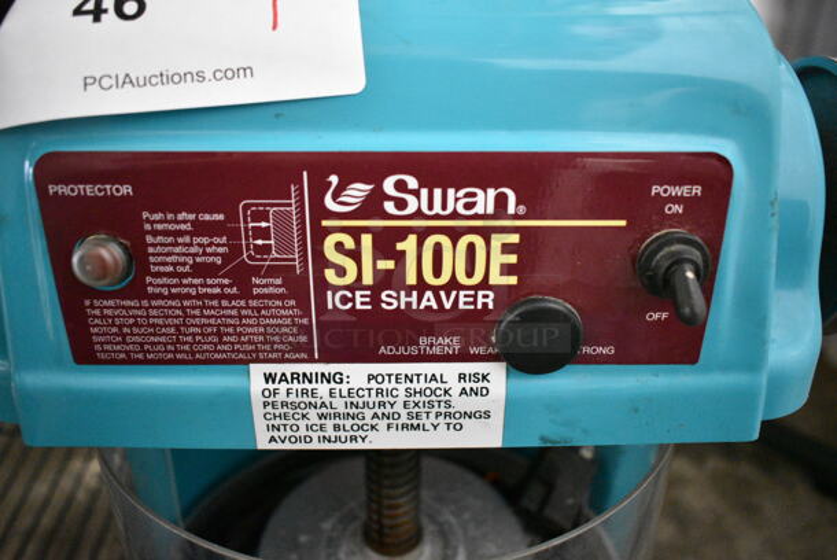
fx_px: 768
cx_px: 418
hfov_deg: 57.2
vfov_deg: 40.1
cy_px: 280
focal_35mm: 33
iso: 7200
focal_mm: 22
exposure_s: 1/30
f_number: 3.8
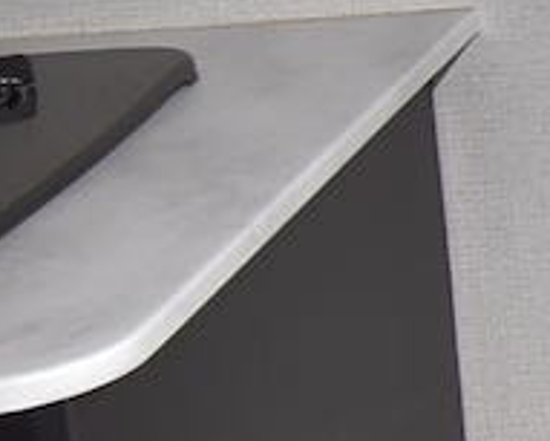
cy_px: -323
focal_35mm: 133
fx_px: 2166
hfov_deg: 9.4
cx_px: 1877
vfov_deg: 10.9
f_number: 5.6
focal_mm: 10
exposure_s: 1/125
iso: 220
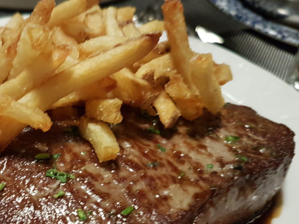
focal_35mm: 39
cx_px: 79
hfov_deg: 46.3
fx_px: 337
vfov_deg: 36.5
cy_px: 148
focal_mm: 4.2
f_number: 1.7
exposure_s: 1/10
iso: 250
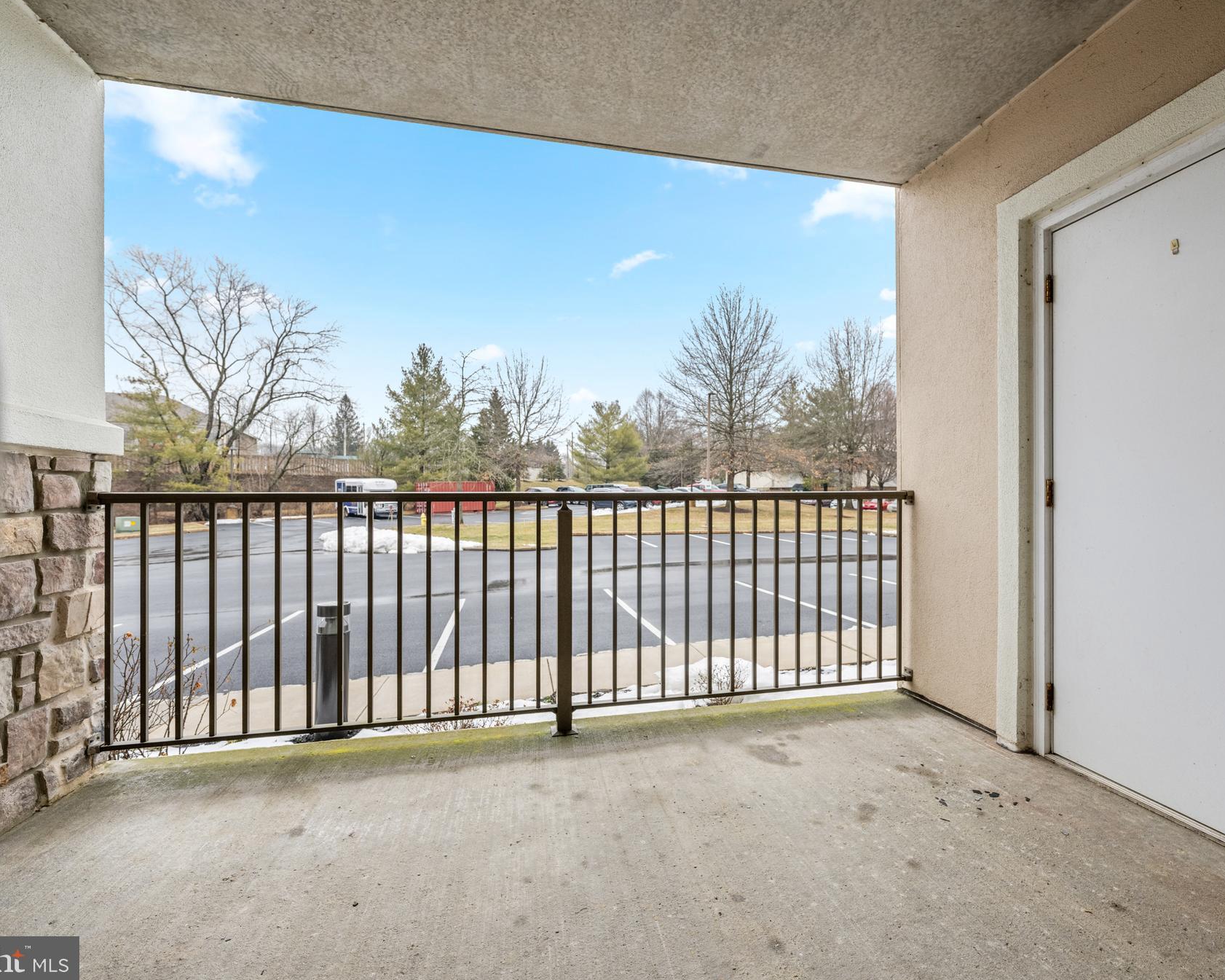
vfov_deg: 80.4
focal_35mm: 16
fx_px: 580
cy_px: 492
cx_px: 663
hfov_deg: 92.9
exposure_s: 1/400
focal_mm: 14
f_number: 4.5
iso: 800
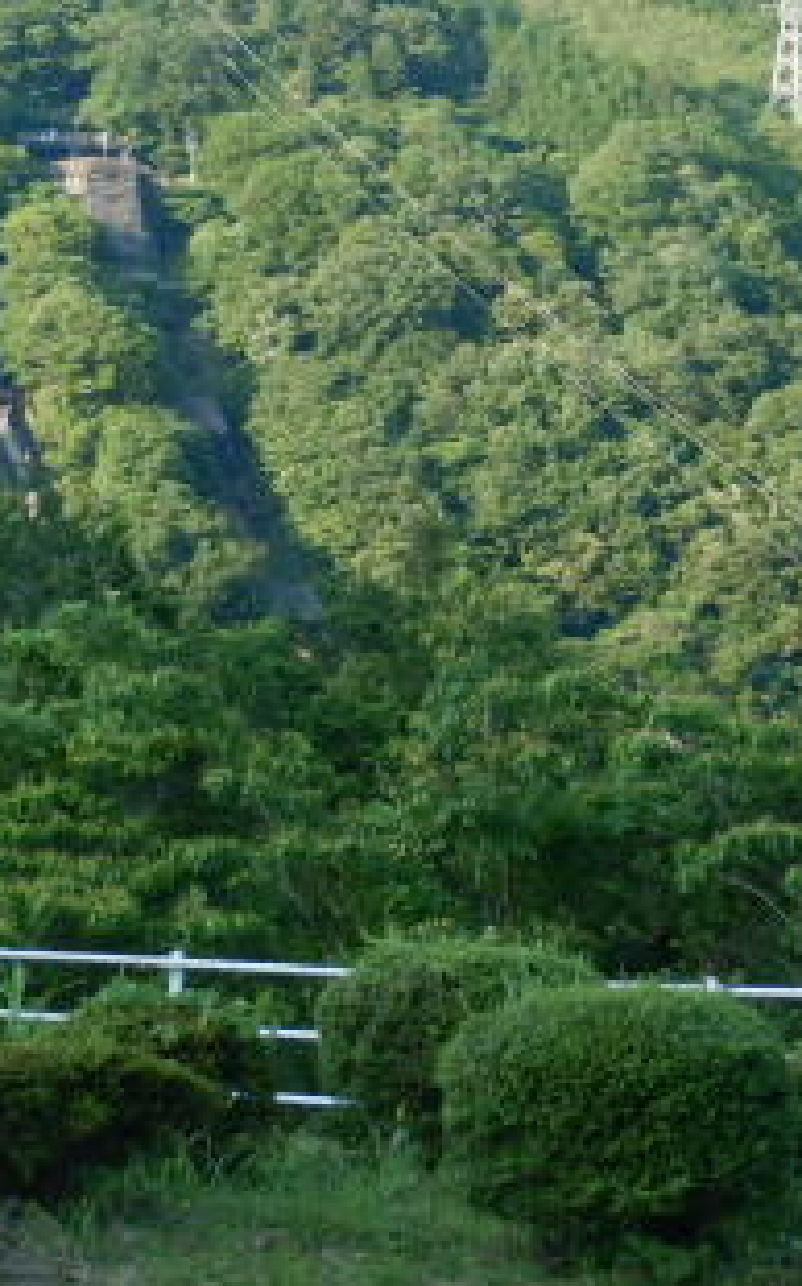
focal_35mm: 96
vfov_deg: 21.5
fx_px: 3362
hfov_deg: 13.6
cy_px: 331
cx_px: 389
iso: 400
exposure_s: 1/400
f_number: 4.3
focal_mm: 7.8
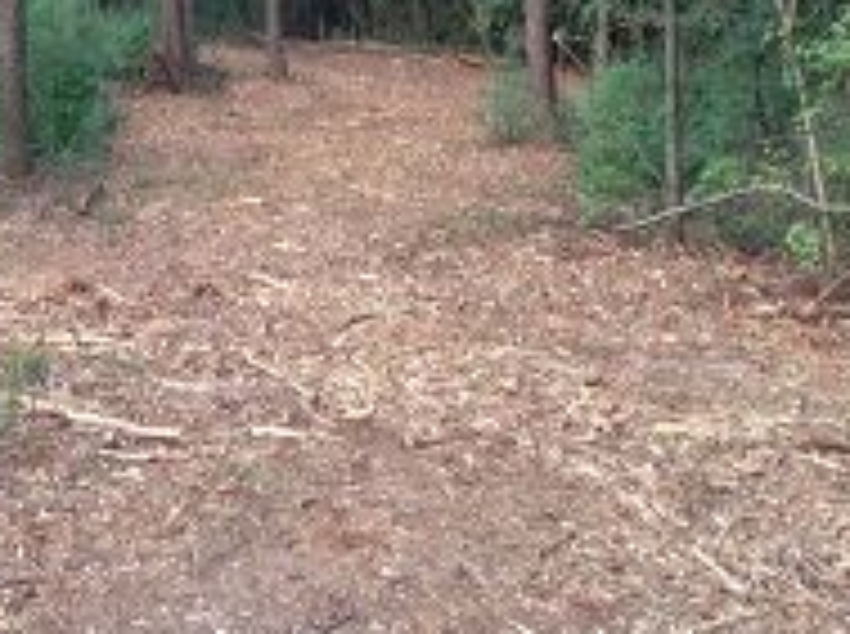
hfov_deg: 27.3
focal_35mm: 70
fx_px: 1716
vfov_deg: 20.4
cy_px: 22
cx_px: 184
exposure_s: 1/20
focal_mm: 4.12
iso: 80
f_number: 2.4
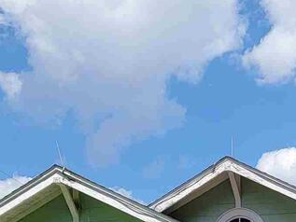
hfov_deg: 17.8
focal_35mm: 109
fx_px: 932
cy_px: 354
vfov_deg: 12.7
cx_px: 269
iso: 16
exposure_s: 1/1050
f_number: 1.8
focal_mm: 6.7
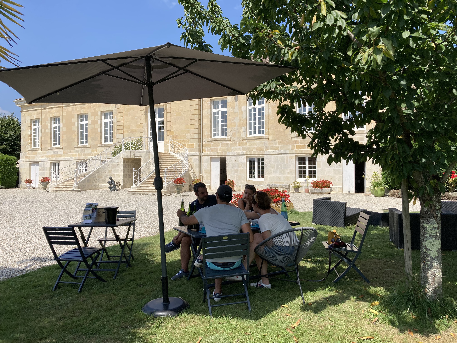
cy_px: 172
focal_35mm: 28
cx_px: 228
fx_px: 370
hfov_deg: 63.4
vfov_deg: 49.7
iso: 20
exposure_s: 1/2825
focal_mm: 3.99
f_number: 1.8
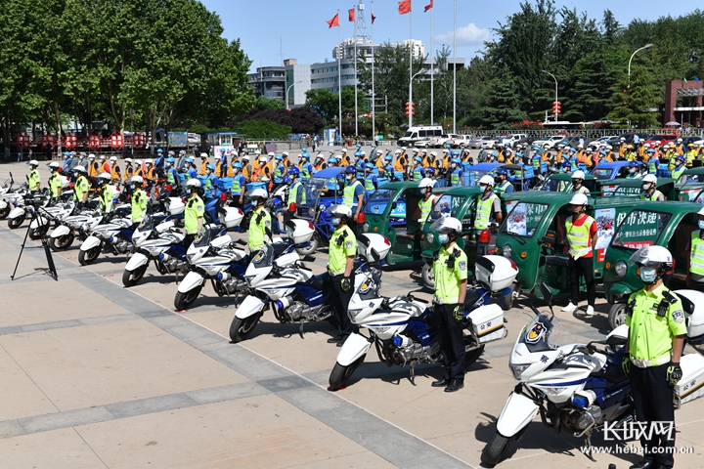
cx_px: 352
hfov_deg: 41.1
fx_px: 939
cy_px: 234
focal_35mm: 48
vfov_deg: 28.1
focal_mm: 48
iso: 100
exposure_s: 1/320
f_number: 9
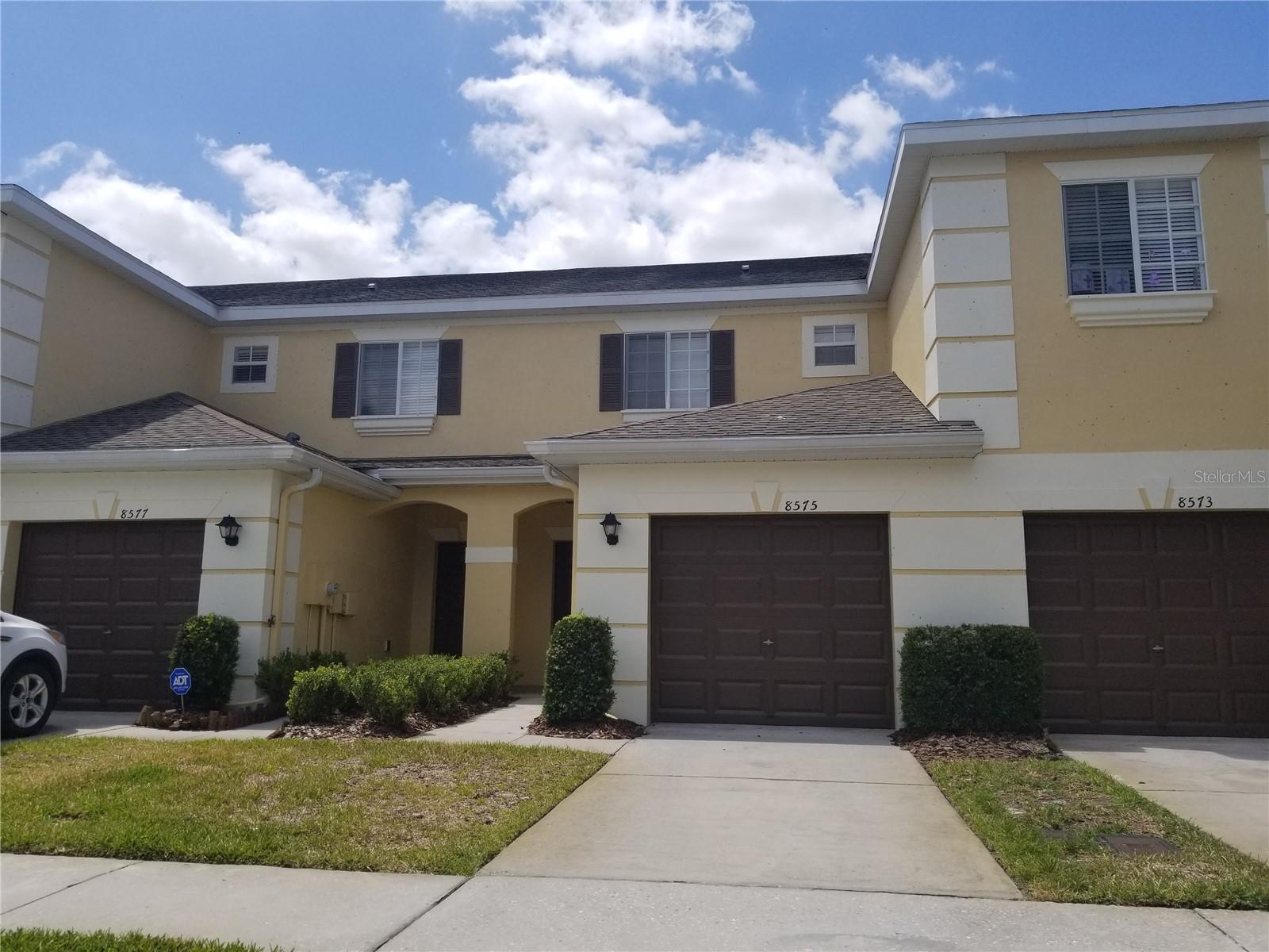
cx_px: 634
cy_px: 476
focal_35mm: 26
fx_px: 953
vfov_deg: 53.1
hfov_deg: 67.3
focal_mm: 4.25
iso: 50
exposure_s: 1/3672
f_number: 1.7
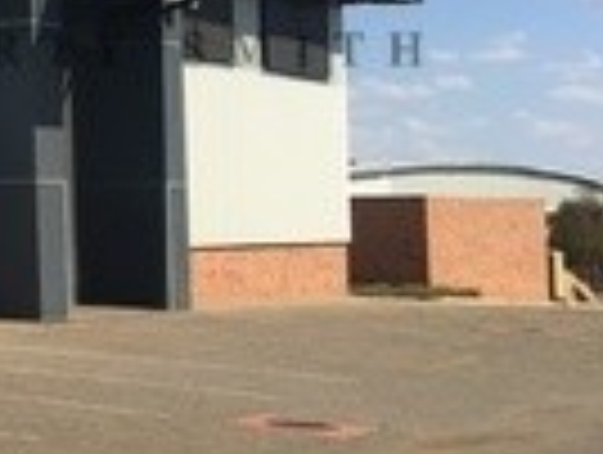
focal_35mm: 108
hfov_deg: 15.5
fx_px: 1885
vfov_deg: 13.7
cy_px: 101
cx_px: -500
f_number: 2.2
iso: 25
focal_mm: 4.15
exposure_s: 1/2747
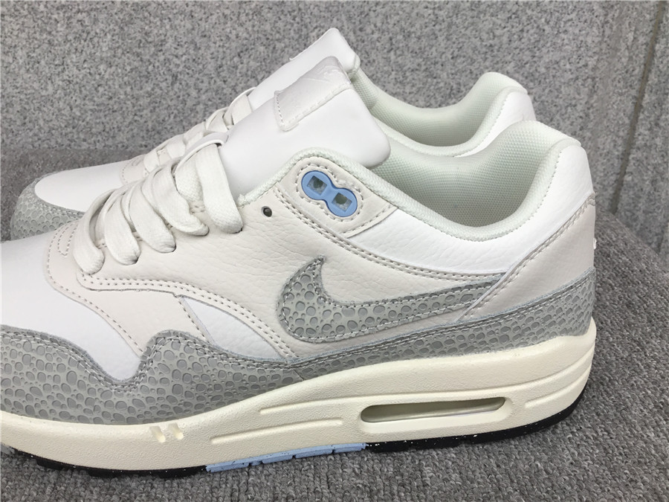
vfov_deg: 45.4
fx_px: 599
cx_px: 334
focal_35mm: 31
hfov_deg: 58.4
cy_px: 251
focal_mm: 3.3
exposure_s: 1/100
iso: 32
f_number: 2.4
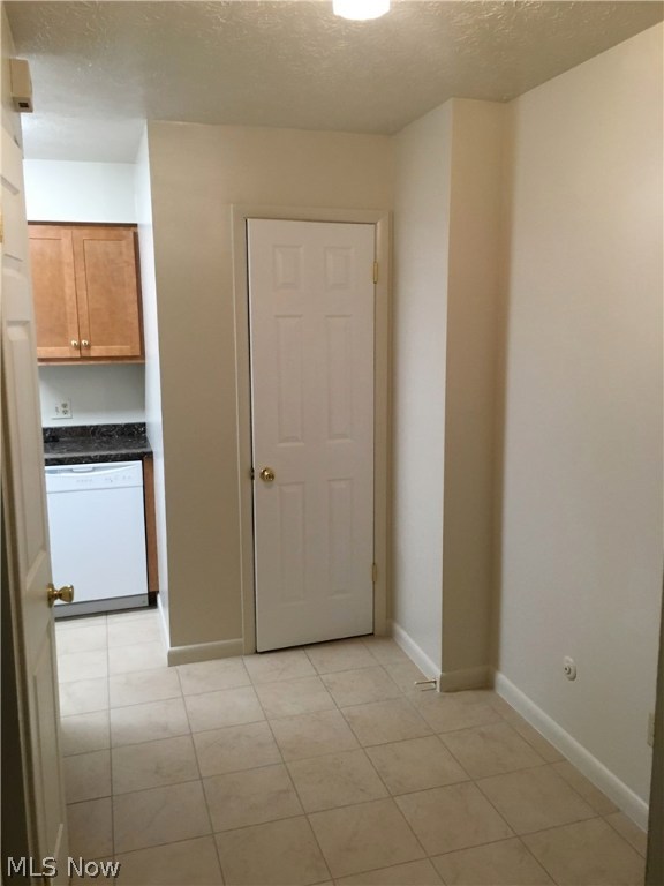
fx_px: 742
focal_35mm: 29
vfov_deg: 61.7
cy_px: 443
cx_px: 332
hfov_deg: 48.2
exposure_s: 1/30
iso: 100
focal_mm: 4.15
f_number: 2.2
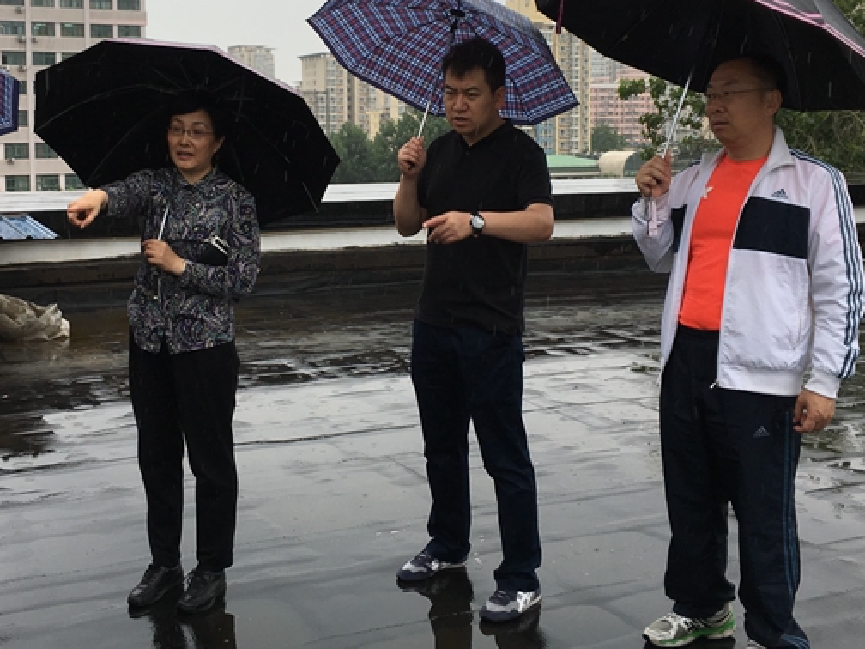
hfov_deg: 41.1
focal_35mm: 46
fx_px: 1149
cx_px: 355
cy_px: 228
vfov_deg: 31.3
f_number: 2.2
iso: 25
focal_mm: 4.15
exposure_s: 1/333
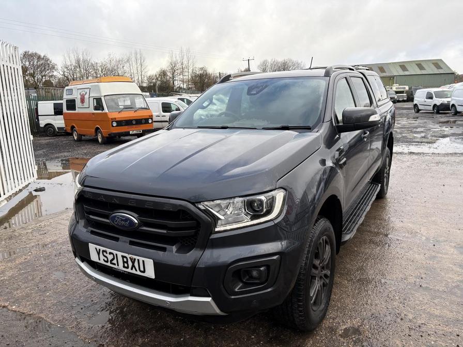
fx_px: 348
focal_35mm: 26
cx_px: 232
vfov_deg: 53.1
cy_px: 174
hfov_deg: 67.3
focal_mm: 5.96
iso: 50
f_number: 1.6
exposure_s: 1/369
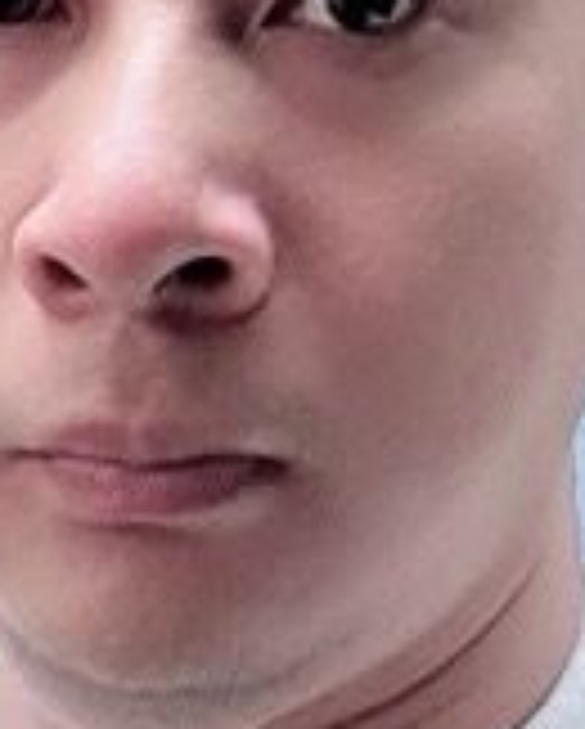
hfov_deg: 10.9
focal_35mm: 142
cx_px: 310
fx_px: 3067
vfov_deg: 12.5
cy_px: -518
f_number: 1.9
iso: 40
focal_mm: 2.69
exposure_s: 1/121
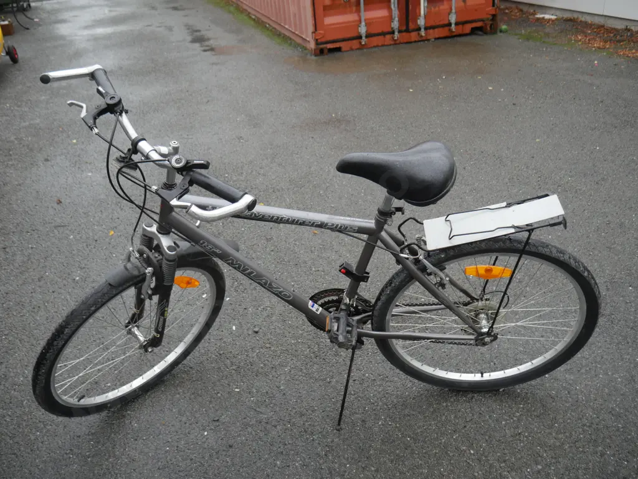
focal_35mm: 30
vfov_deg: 46.8
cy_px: 240
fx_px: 553
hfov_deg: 59.9
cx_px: 319
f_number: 3.6
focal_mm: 15
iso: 200
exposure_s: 1/125
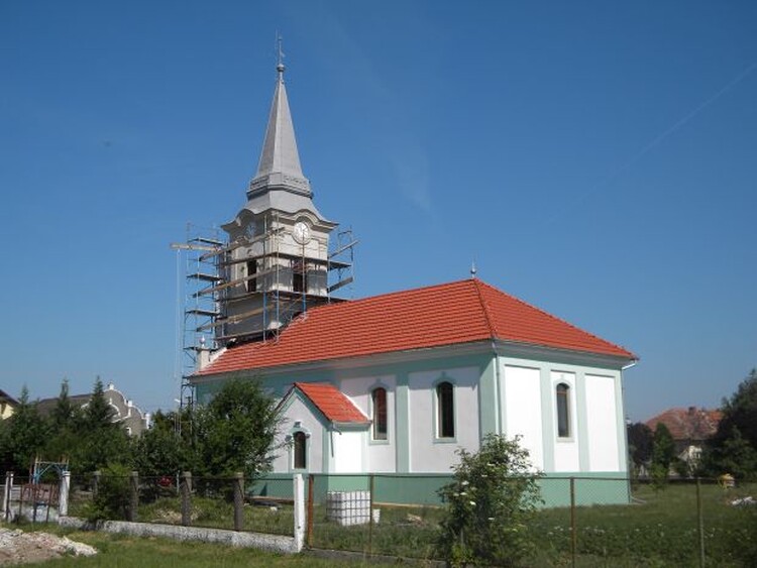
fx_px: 897
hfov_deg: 45.8
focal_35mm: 41
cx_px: 378
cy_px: 284
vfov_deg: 35.2
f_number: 7.6
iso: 80
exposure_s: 1/365
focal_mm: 7.3
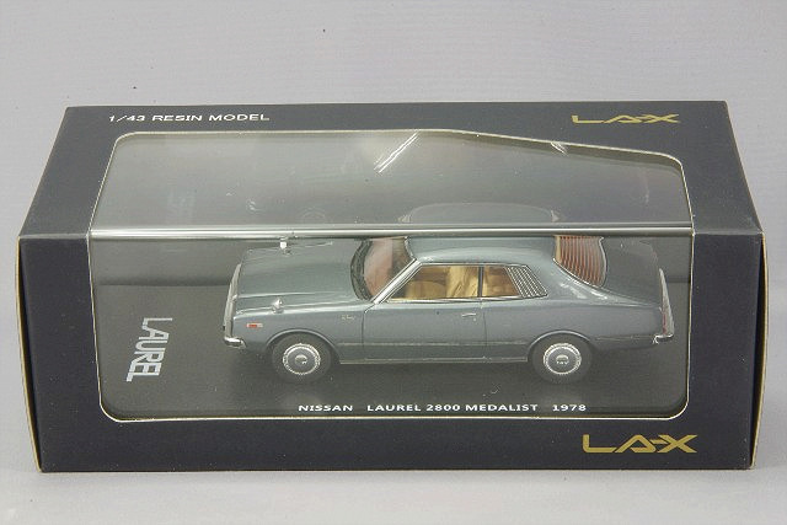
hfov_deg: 18.3
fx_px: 2449
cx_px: 394
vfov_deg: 12.2
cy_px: 262
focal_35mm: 112
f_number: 32
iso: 400
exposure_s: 1
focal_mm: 75
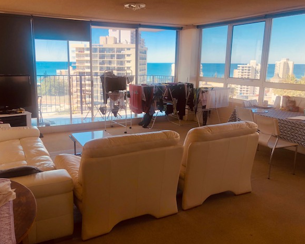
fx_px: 271
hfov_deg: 58.7
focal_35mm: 30
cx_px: 140
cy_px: 123
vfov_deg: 48.5
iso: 20
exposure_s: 1/254
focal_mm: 3.99
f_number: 1.8
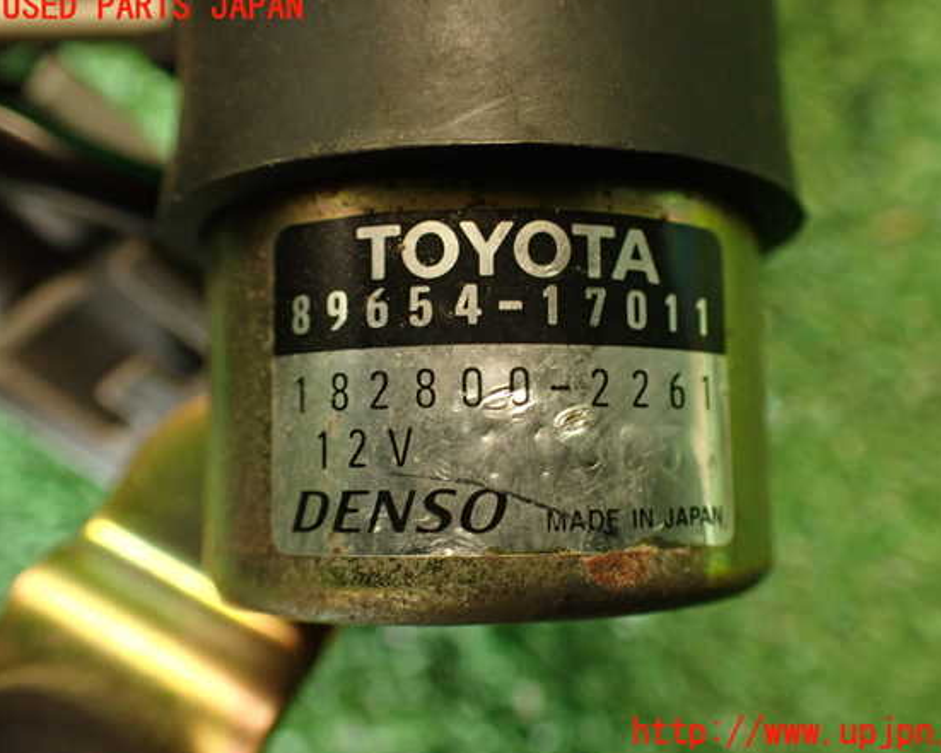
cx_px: 506
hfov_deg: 52.8
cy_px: 371
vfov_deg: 43.4
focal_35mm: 34
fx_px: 947
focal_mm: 5.79
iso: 400
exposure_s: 1/30
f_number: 2.4
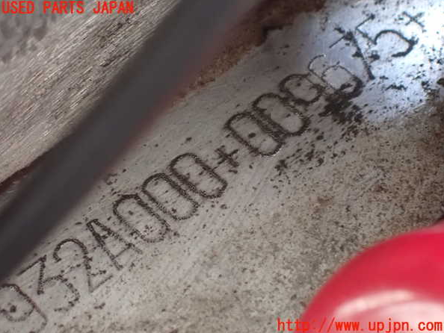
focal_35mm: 101
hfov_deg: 19.4
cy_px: 167
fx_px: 1296
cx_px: 222
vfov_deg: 14.7
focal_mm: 18
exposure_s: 1/40
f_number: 4.9
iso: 1600
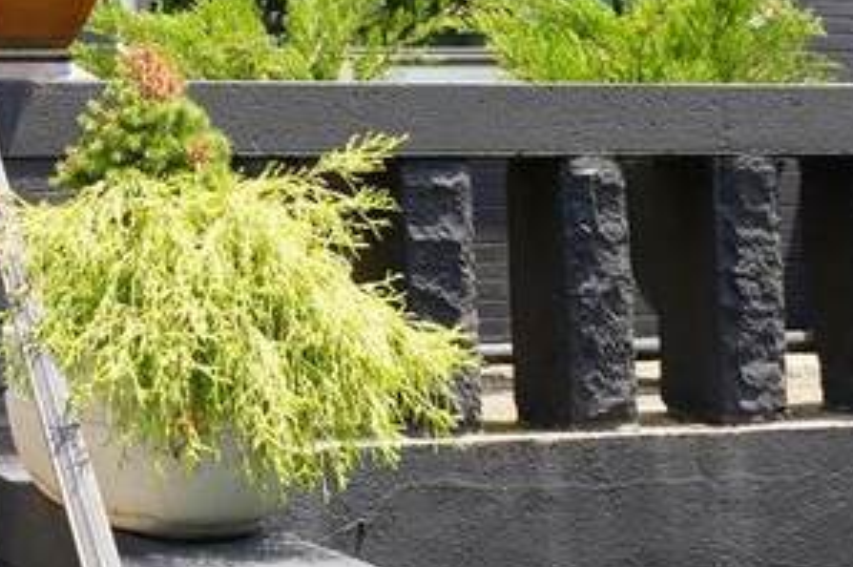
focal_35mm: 103
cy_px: -213
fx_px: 2438
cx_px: -180
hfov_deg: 18.7
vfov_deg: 12.7
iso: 100
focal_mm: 16
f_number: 6.3
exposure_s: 1/100
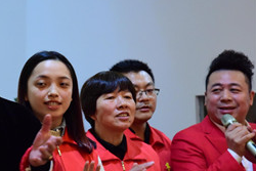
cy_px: 65
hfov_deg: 10.5
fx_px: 1366
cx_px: -46
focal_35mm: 192
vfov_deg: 7.2
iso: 5000
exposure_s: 1/200
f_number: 4.5
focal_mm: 80
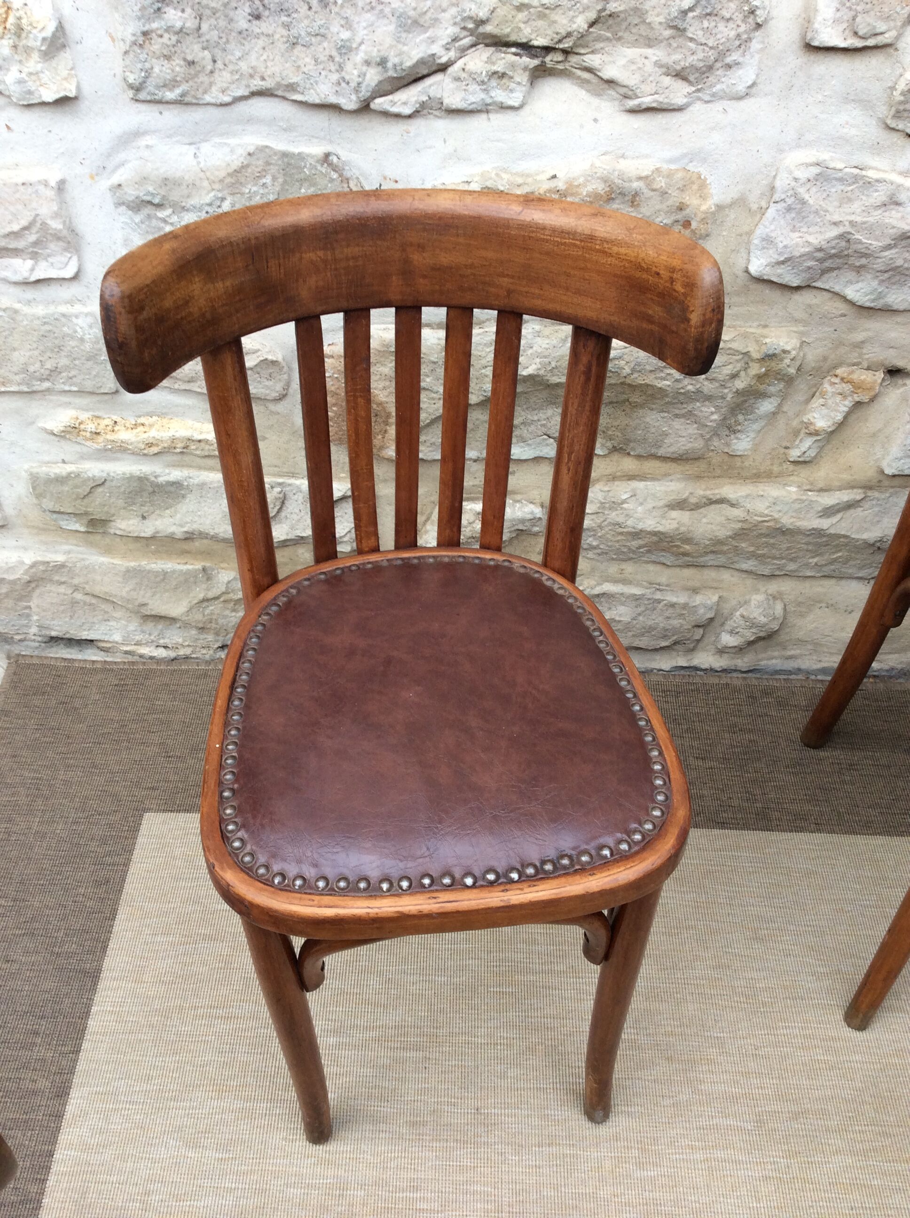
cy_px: 609
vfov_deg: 56.9
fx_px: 1125
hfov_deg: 44.1
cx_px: 455
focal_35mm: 32
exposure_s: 1/148
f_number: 2.4
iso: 32
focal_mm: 3.3
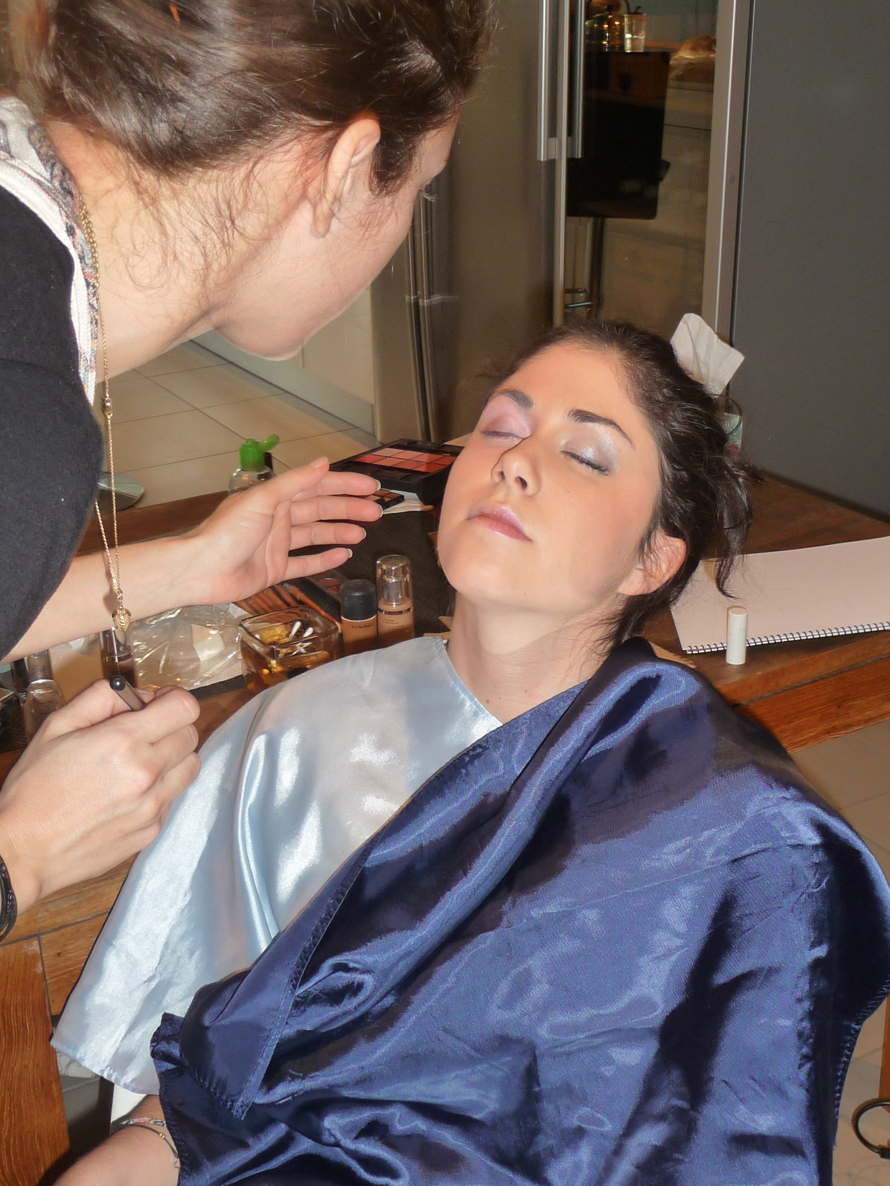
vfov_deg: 42.9
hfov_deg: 32.9
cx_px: 445
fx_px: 1508
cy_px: 593
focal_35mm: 44
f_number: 3.6
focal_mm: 5.6
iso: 160
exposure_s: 1/30
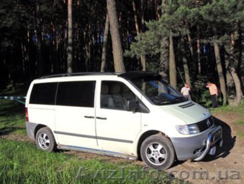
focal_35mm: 35
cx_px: 122
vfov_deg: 40.7
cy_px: 92
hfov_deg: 52.6
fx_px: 247
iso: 80
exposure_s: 1/125
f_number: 8.2
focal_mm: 6.3
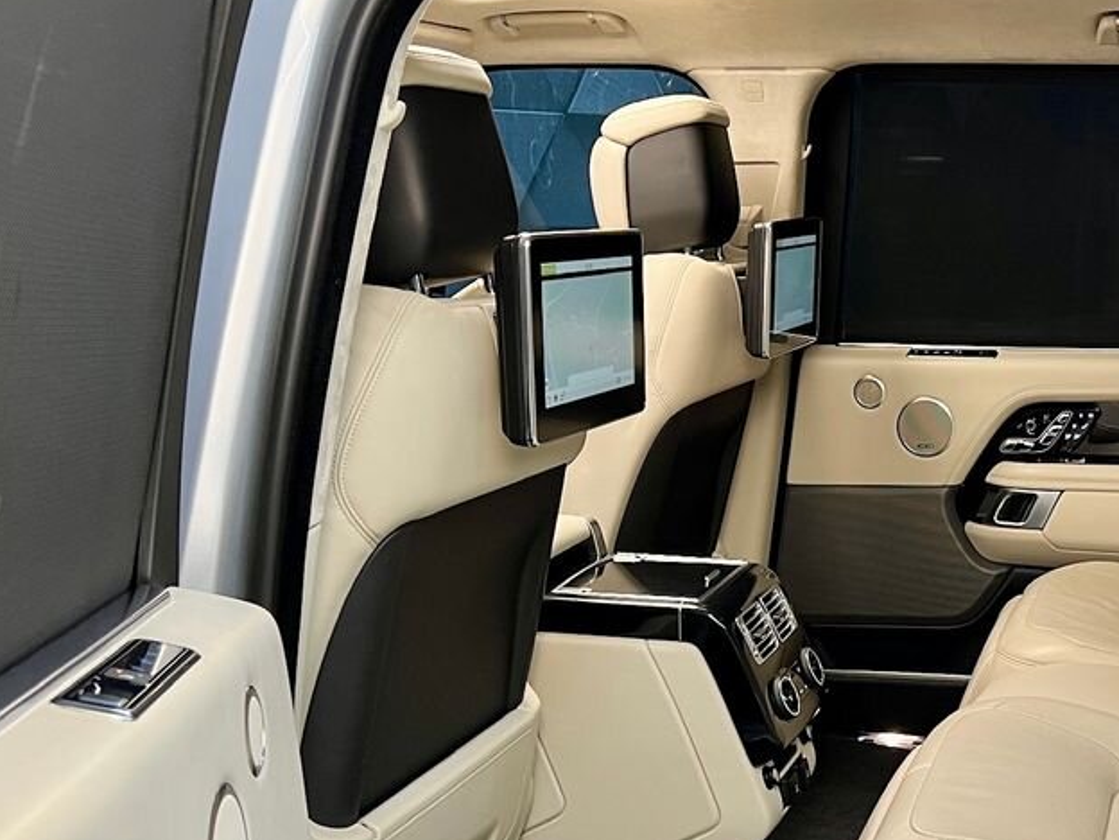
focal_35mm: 50
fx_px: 1616
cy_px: 641
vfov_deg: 28.6
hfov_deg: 36.4
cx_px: 950
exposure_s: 1/87
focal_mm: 5.7
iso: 125
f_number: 1.5
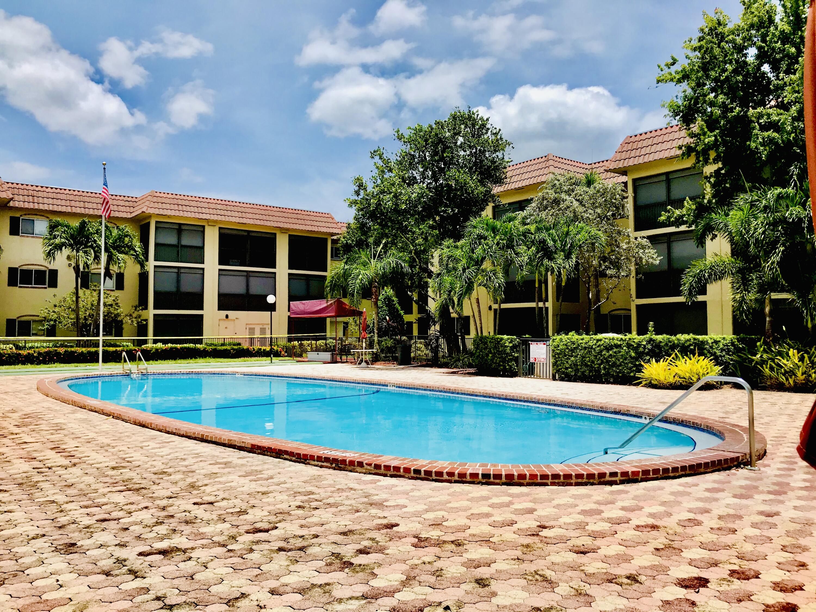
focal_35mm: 28
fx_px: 660
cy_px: 306
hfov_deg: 63.4
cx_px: 408
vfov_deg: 49.7
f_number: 1.8
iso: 20
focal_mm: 3.99
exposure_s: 1/4000
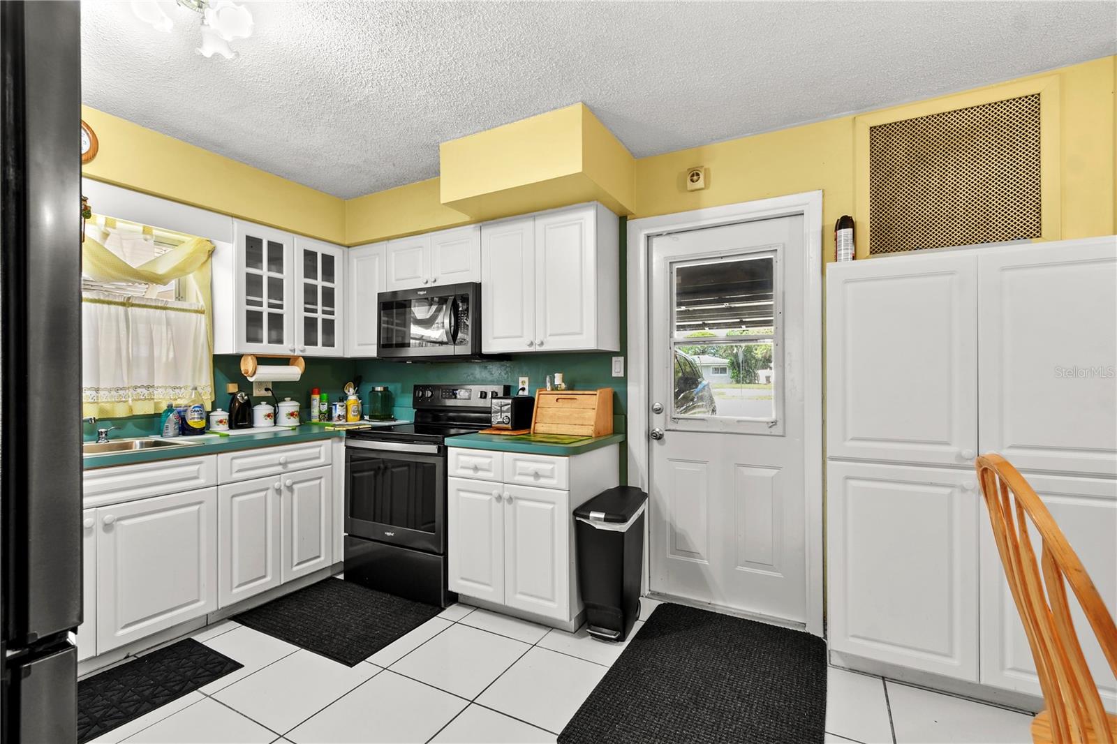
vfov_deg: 77.3
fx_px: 465
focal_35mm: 15
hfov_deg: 100.4
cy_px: 372
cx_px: 558
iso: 100
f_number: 7.1
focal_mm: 10
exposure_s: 1/1.25
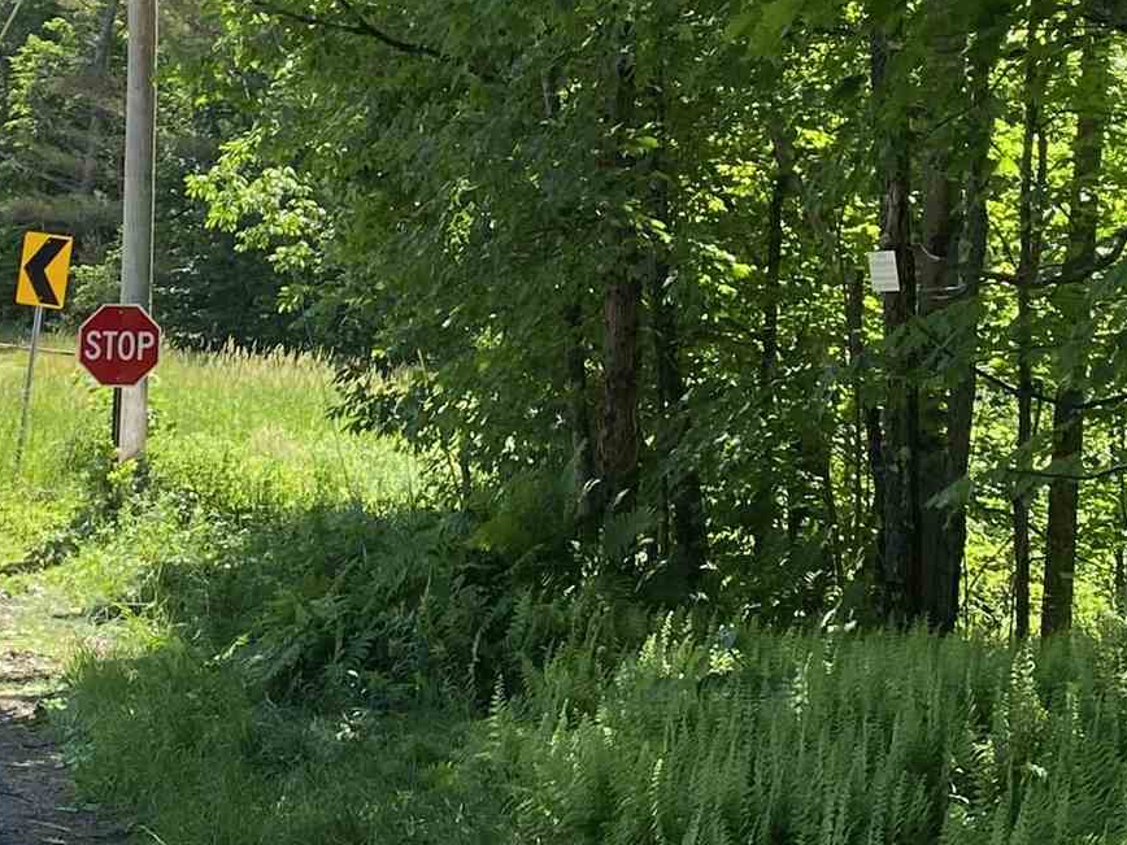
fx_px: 2995
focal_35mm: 92
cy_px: -69
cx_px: 408
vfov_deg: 15.7
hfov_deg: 21.3
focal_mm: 4.25
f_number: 1.8
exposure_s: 1/1245
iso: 32
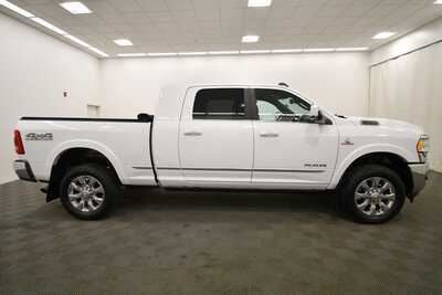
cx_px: 221
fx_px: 221
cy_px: 148
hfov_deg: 90.0
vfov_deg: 67.4
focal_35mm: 18
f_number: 4.8
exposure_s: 1/250
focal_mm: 12
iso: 560
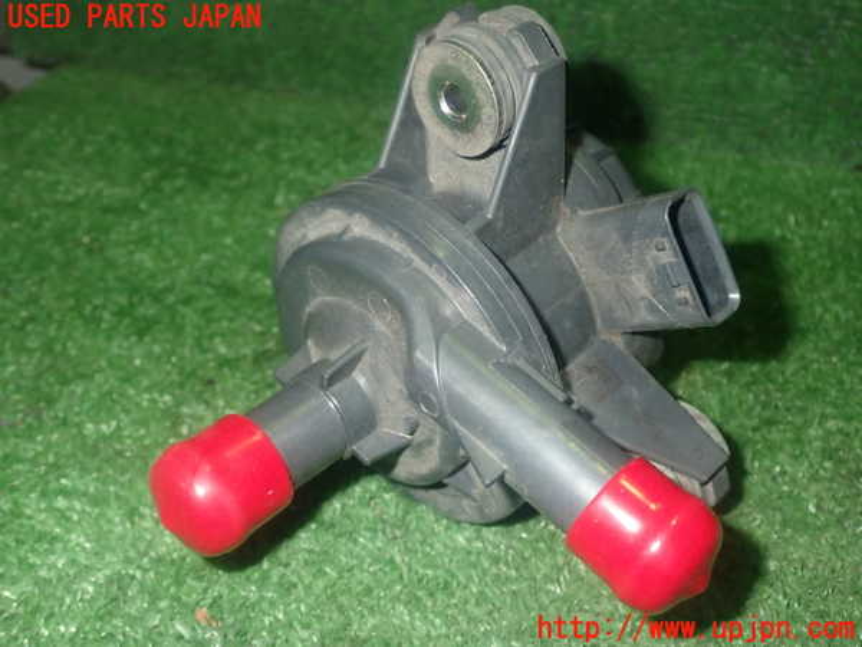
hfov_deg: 42.9
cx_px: 431
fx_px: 1096
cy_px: 324
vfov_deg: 32.9
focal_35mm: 44
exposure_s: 1/40
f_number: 9
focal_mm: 7.84
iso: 800
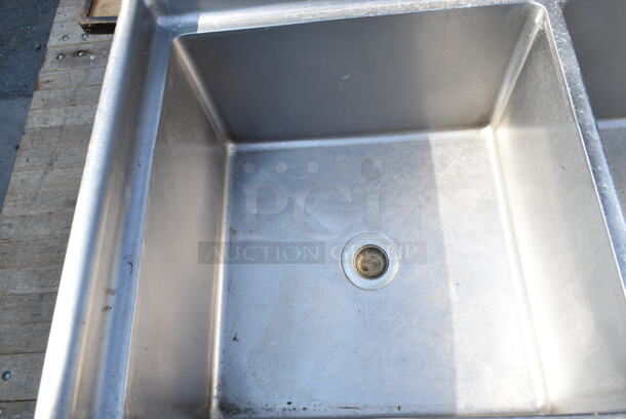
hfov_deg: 67.3
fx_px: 470
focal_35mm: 27
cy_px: 210
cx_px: 313
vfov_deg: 48.0
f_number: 6.3
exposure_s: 1/160
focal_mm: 18
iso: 100
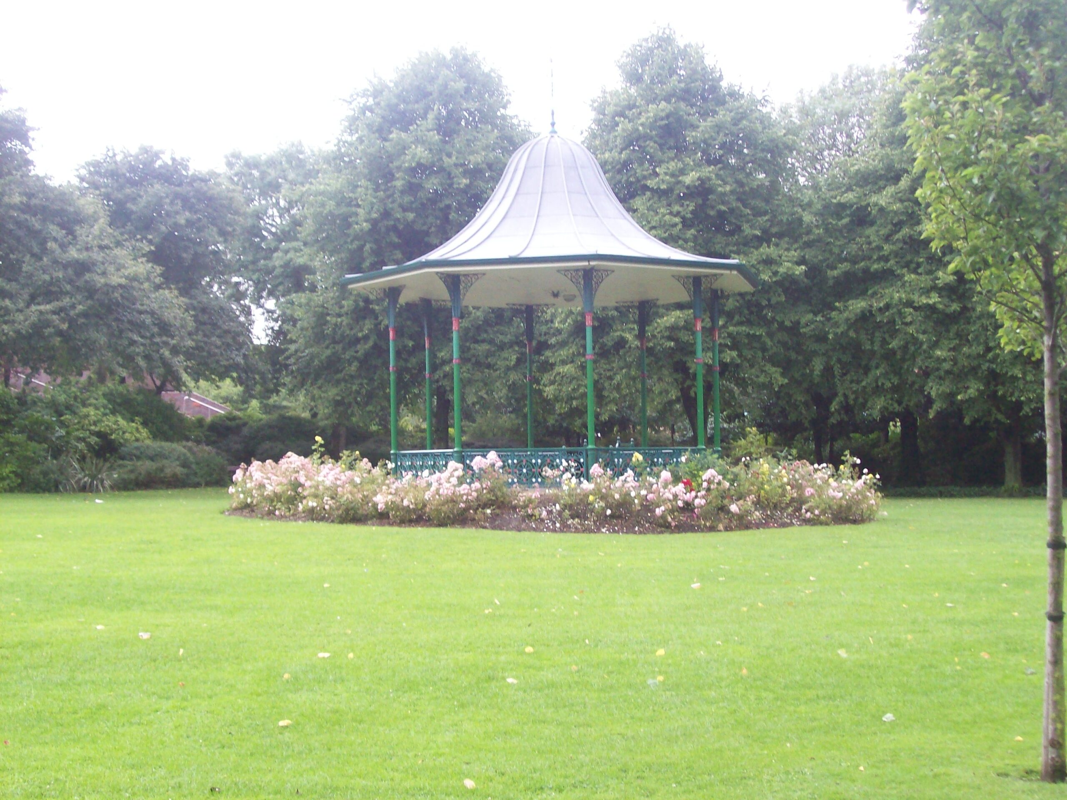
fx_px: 1726
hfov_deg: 34.3
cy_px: 400
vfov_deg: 26.1
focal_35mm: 56
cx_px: 534
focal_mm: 9.4
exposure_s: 1/53
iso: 160
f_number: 3.4
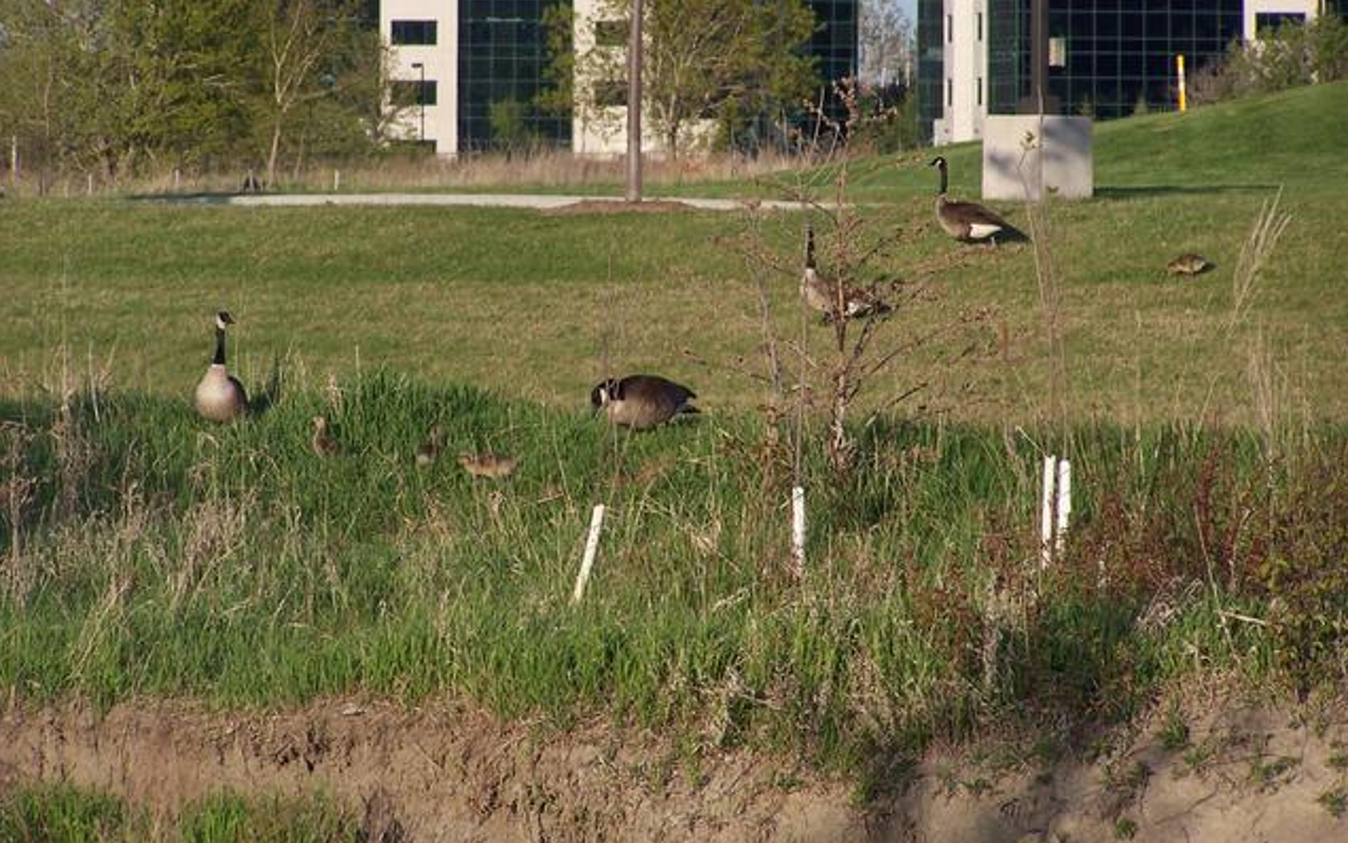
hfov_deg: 6.8
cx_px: 676
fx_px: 11282
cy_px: 390
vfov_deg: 4.3
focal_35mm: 307
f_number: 5
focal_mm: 47.7
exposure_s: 1/500
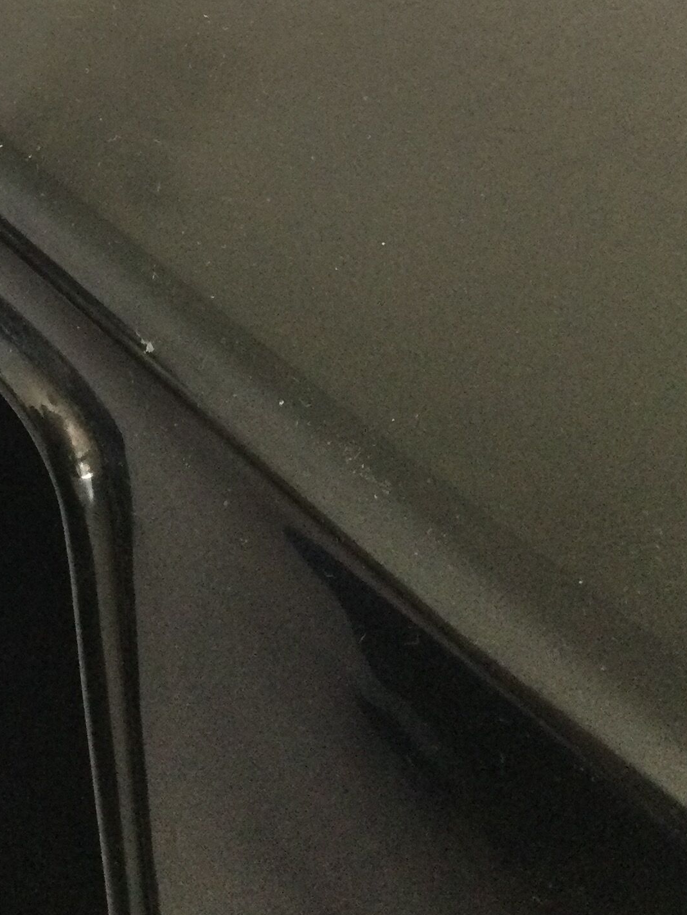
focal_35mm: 71
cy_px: -64
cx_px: 73
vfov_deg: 25.6
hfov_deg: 20.3
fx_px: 1879
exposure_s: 1/25
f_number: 2.4
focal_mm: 3.3
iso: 200
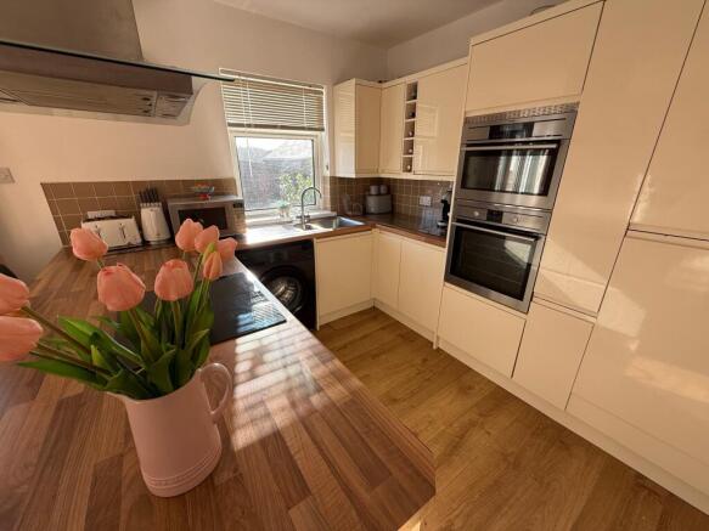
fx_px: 287
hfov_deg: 102.1
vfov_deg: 85.7
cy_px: 266
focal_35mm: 14
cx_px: 354
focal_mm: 2.22
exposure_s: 1/241
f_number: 2.2
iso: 64
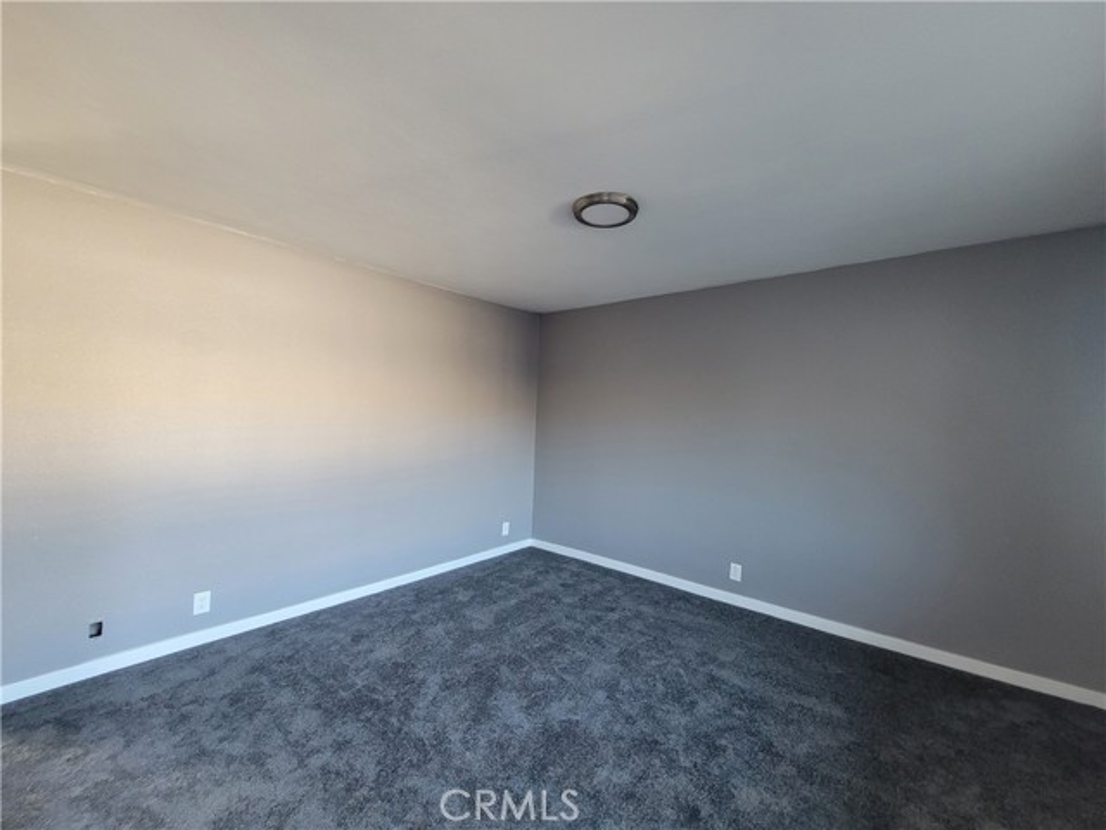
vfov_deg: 89.9
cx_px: 553
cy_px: 415
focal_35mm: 13
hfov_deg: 106.2
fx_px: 415
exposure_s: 1/40
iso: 320
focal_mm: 2.2
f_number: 2.2
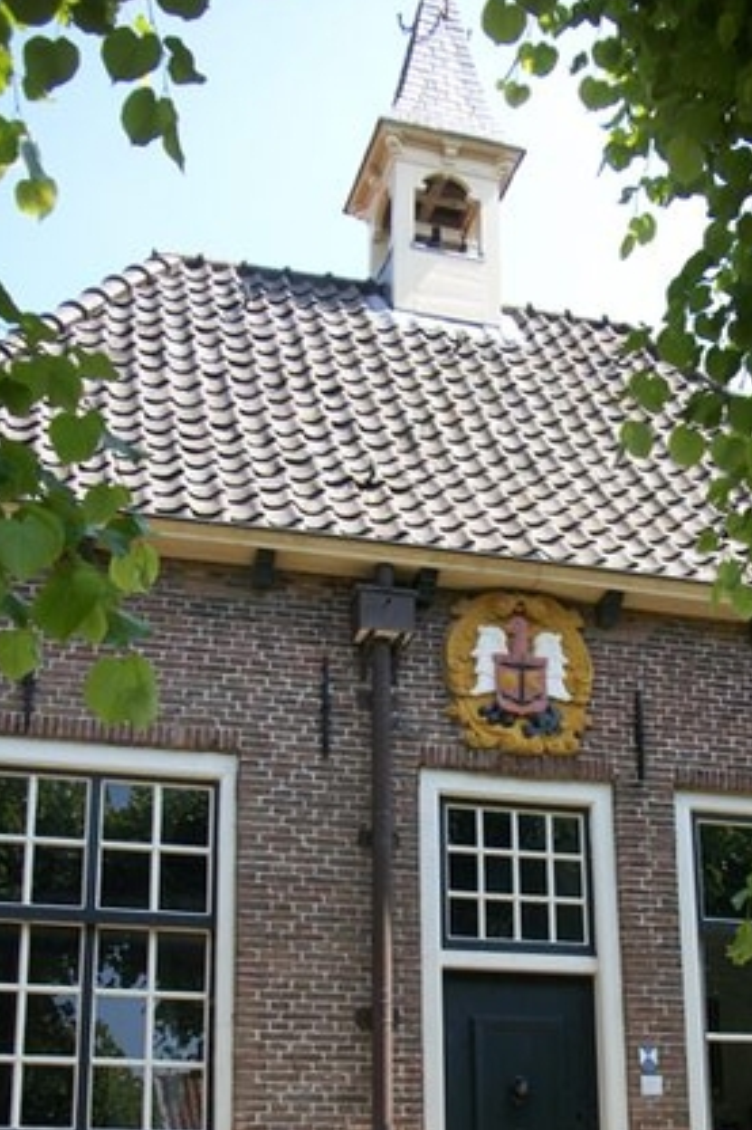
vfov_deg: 40.4
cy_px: 790
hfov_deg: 27.8
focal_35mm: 48
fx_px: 1505
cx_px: 516
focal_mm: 5.7
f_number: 2.9
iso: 80
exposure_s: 1/400
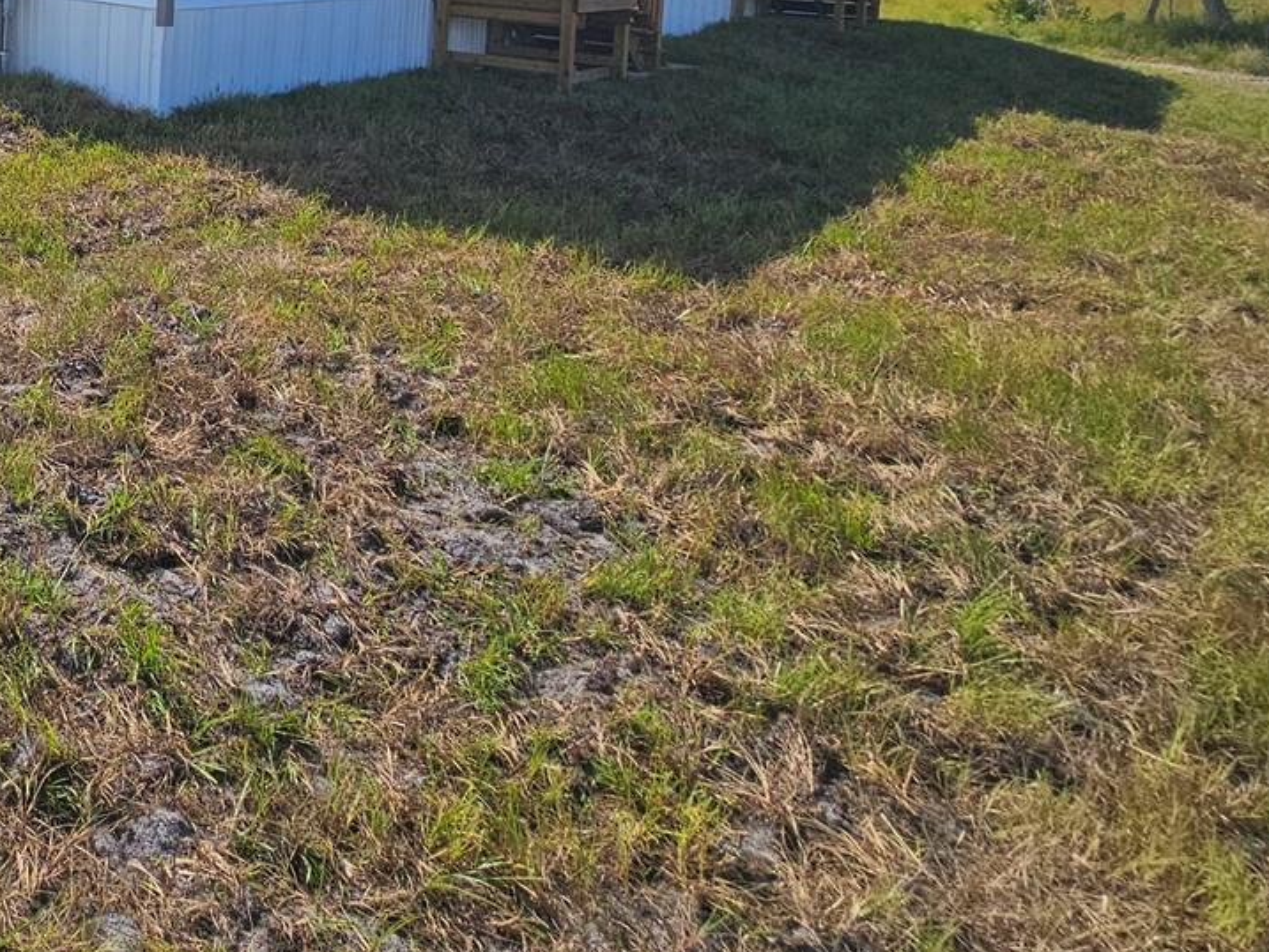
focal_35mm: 29
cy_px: -30
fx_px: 1063
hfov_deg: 47.1
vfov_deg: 41.1
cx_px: -92
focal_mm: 2.2
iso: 50
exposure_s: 1/4629
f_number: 2.2
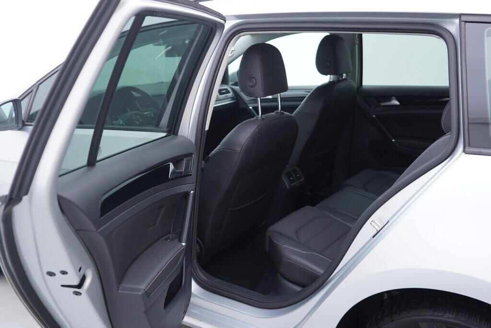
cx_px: 246
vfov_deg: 36.9
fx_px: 491
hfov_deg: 53.1
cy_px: 164
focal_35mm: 36
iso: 125
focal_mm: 24
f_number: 2.8
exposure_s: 1/40
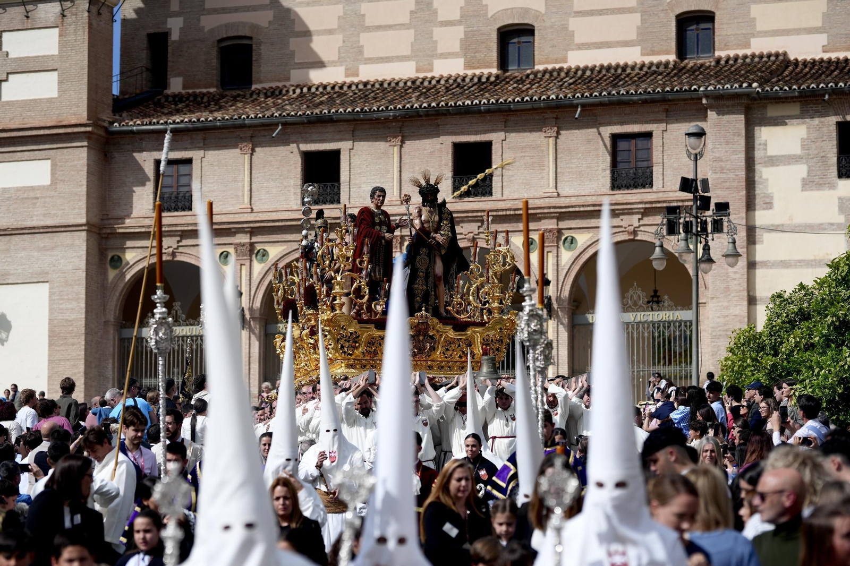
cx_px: 425
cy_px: 283
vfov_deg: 13.0
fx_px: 2478
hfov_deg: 19.5
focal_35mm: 105
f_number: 2.8
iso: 100
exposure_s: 1/4000
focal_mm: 105
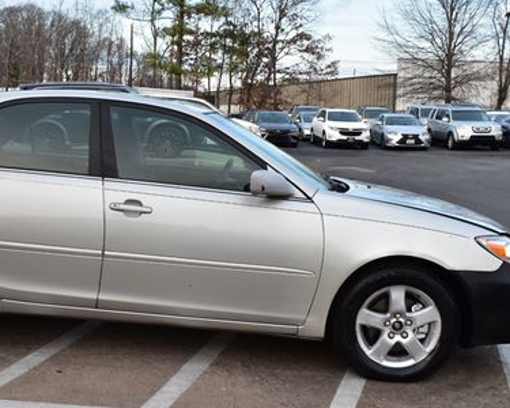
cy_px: 197
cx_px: 128
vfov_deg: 31.4
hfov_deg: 37.8
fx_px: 725
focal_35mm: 48
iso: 400
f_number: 7.1
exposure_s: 1/40
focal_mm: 20
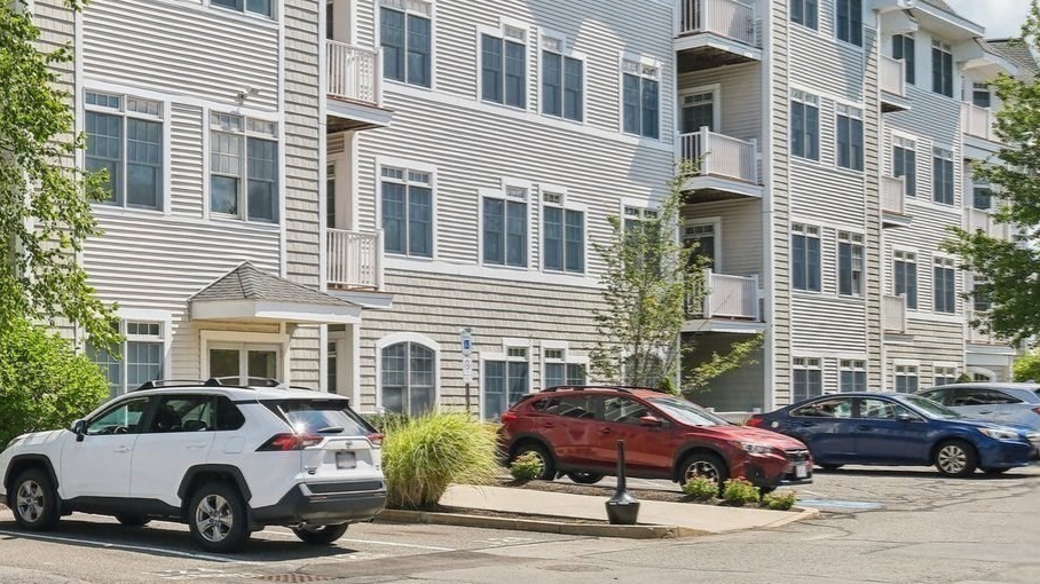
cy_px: -152
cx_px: -95
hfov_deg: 34.6
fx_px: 1433
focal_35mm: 52
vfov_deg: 21.1
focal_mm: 14.5
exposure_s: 1/1000
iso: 320
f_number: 5.6
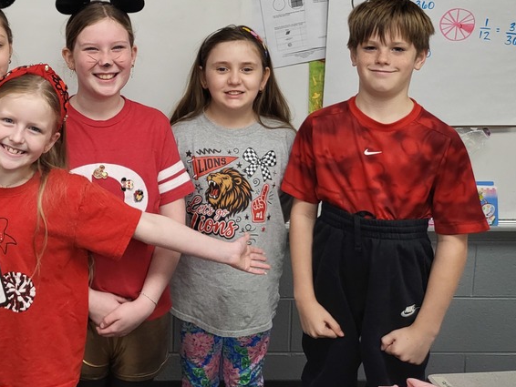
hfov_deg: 38.5
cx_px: 85
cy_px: 82
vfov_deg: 30.2
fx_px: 701
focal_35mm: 47
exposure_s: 1/120
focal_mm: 4.25
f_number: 1.8
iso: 160
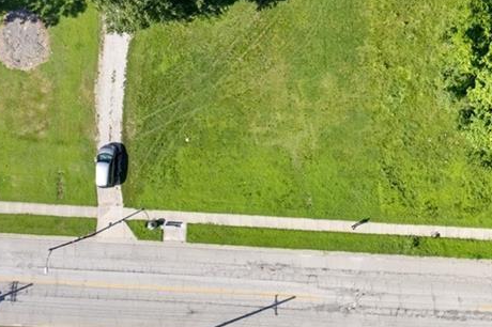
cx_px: 517
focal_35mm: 49
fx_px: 669
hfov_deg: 35.6
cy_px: 50
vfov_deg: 26.8
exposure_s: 1/25
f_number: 2.8
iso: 100
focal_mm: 8.38
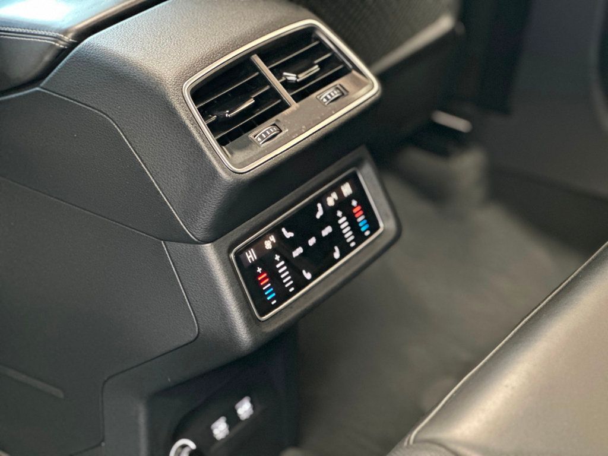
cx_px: 304
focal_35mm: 77
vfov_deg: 19.1
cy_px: 228
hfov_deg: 25.3
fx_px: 1352
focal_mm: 9
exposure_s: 1/15
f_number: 2.8
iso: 1000
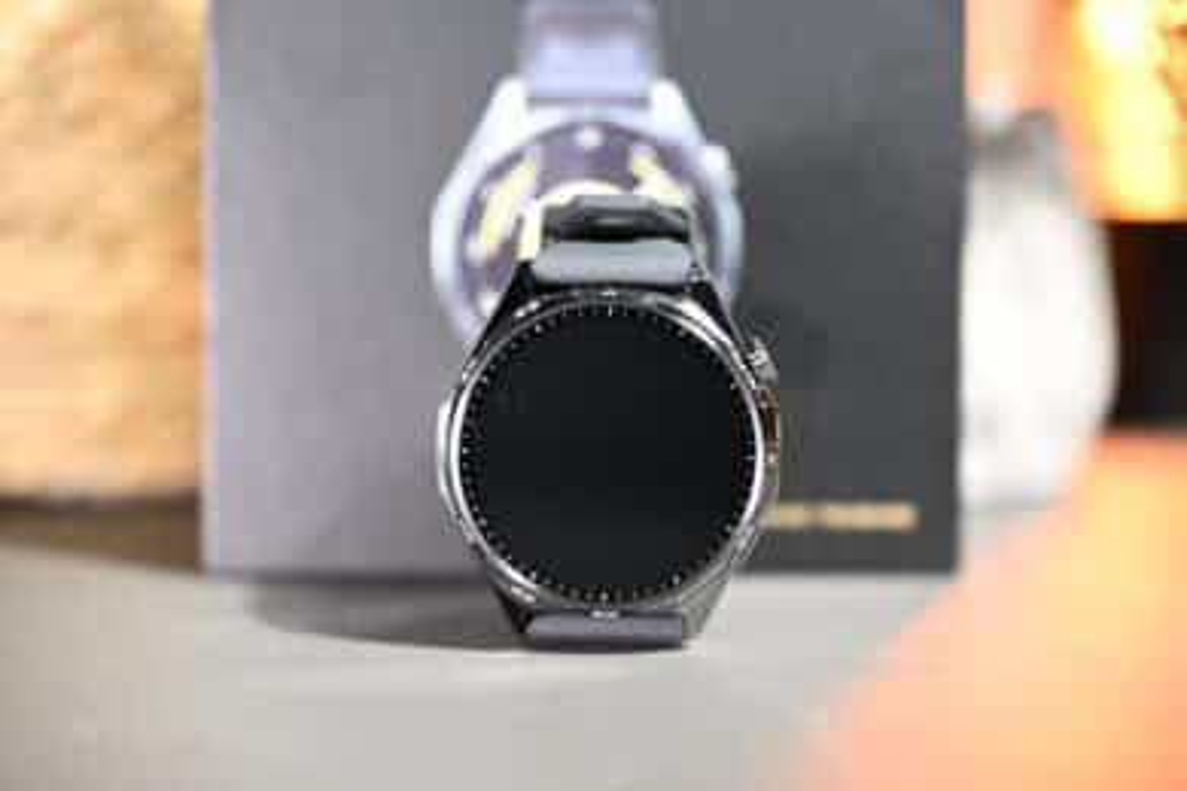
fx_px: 3297
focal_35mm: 100
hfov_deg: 20.4
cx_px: 594
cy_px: 396
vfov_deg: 13.7
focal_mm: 100
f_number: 4
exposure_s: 1/125
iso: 1600
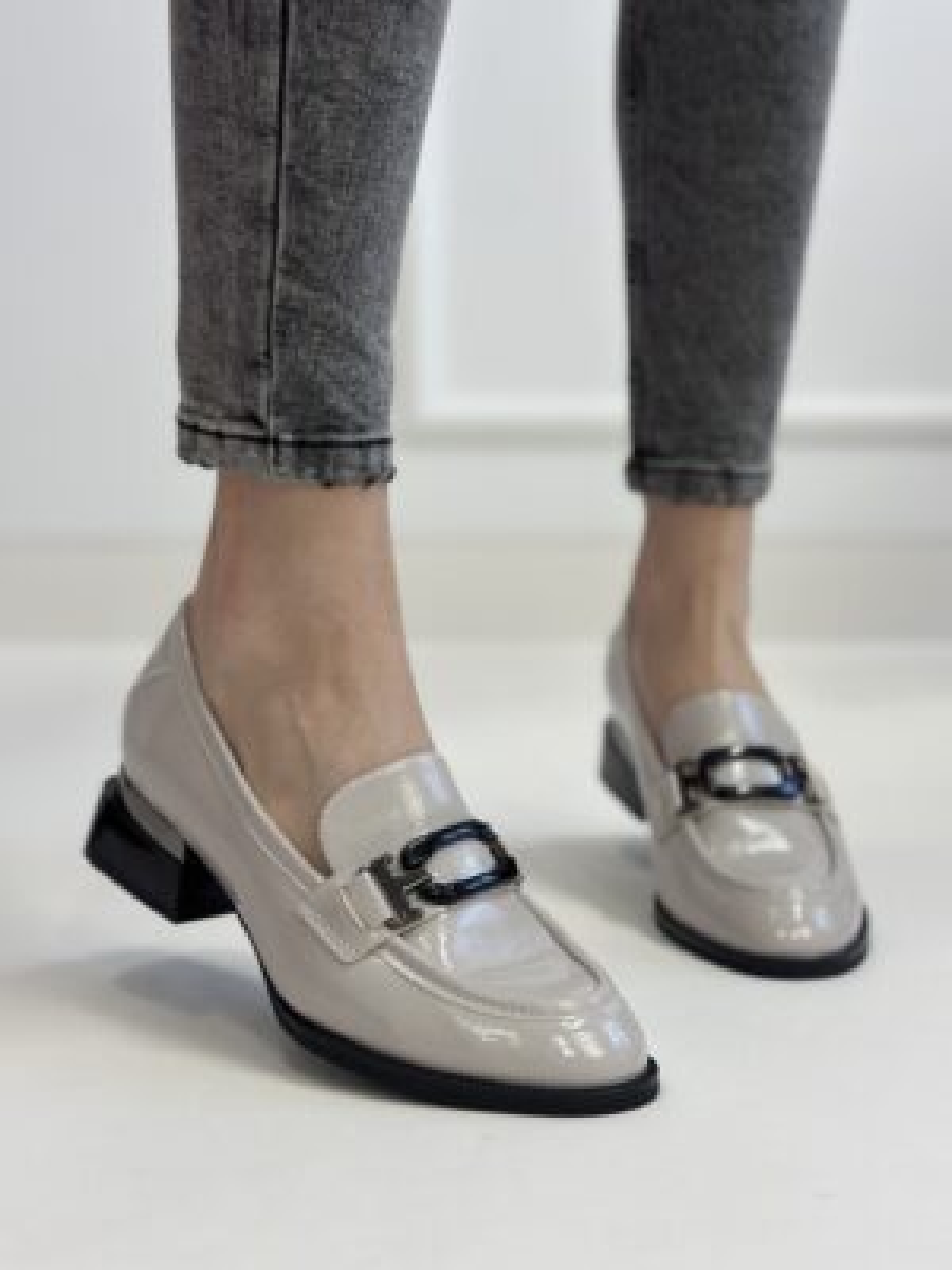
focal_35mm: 48
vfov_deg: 39.7
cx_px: 476
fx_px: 1760
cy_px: 635
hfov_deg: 30.3
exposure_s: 1/100
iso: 100
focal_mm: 6.86
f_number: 1.78
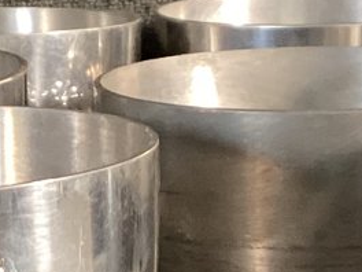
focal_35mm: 178
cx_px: 71
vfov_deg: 8.3
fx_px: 1861
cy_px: 291
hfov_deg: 11.1
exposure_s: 1/33
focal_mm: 3.3
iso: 400
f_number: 2.4
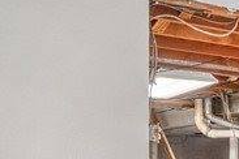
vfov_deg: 15.0
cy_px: 171
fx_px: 591
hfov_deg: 16.9
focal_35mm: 89
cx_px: 479
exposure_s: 1/5
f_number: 8
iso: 400
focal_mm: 10
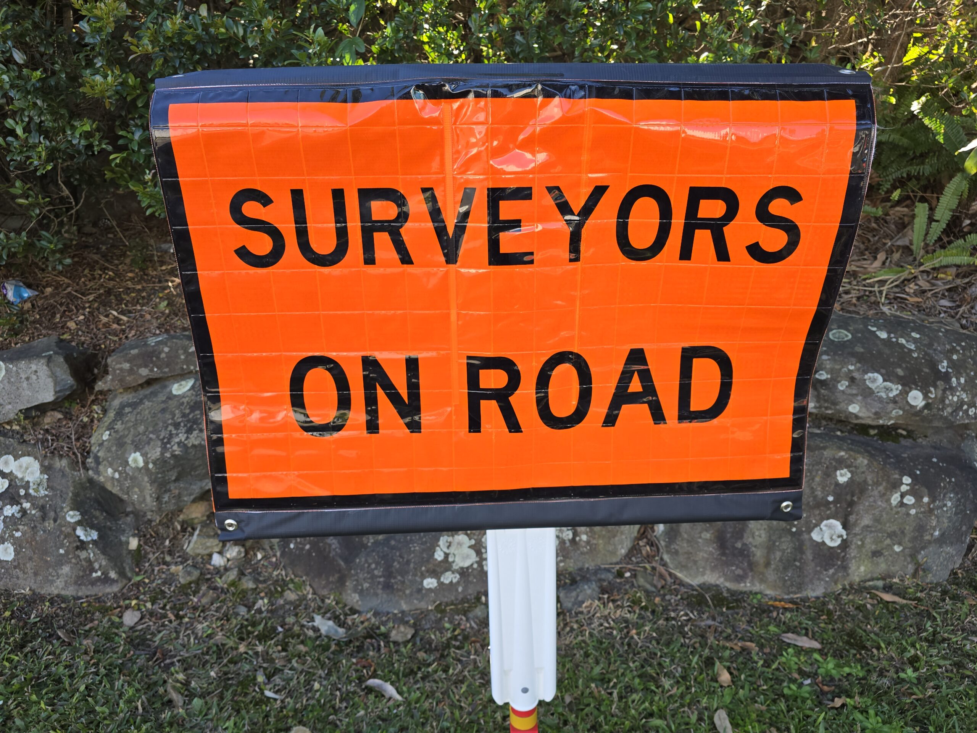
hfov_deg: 73.9
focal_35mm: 23
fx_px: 649
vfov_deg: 58.9
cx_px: 488
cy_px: 366
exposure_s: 1/90.1
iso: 16
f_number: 1.7
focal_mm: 6.3
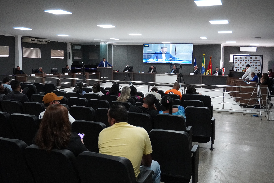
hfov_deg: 53.1
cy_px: 92
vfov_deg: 36.9
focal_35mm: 36
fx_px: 274
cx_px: 137
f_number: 4.5
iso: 5000
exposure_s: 1/160
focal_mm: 24
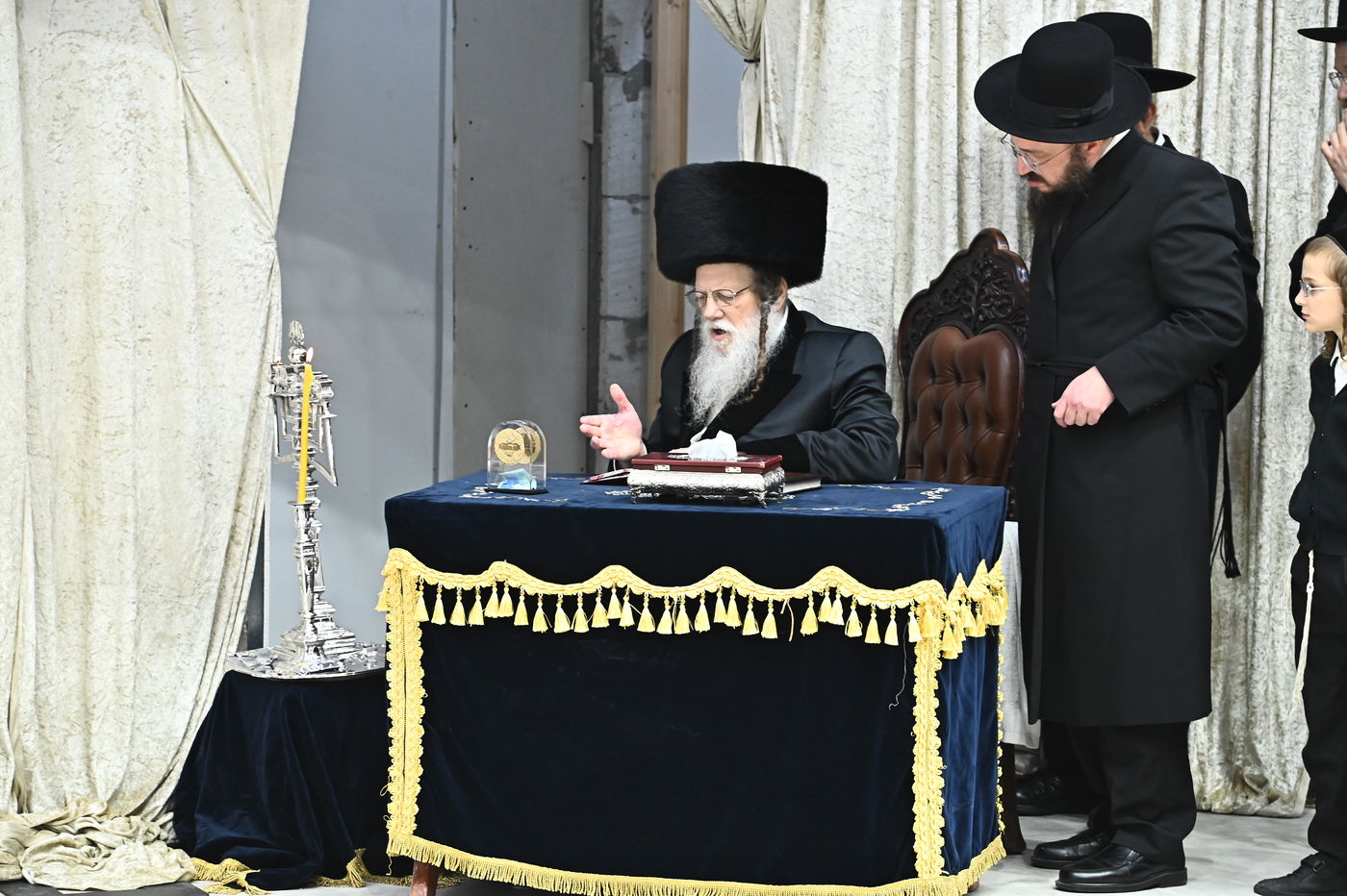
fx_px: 5610
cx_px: 674
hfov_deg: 13.7
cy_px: 448
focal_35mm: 150
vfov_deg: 9.1
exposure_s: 1/200
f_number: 7.1
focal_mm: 150
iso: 3200
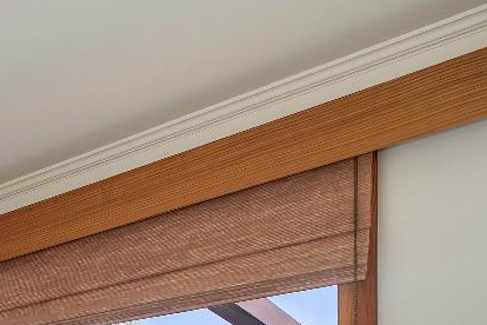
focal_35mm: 58
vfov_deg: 19.2
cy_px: 540
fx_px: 785
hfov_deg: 21.6
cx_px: -394
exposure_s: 1/125
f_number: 11
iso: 320
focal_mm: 16
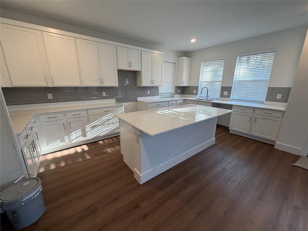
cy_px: 116
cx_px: 154
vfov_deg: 85.7
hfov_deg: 102.1
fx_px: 125
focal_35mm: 14
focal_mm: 2.22
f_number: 2.2
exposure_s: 1/120
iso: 200
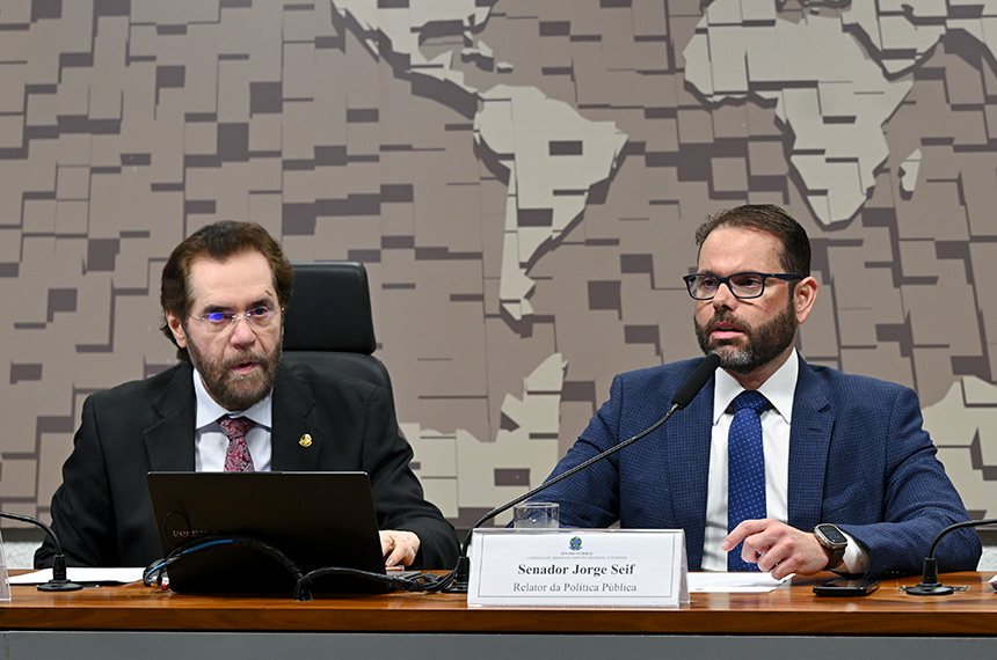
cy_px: 330
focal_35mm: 110
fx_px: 3041
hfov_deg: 18.6
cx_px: 498
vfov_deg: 12.4
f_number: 4
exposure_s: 1/60
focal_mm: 110
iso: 800
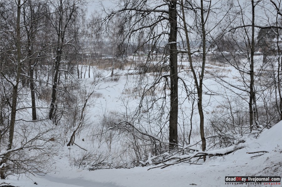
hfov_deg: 53.2
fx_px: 282
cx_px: 141
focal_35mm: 36
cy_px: 94
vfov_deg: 36.8
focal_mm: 24
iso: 320
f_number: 9
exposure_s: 1/160
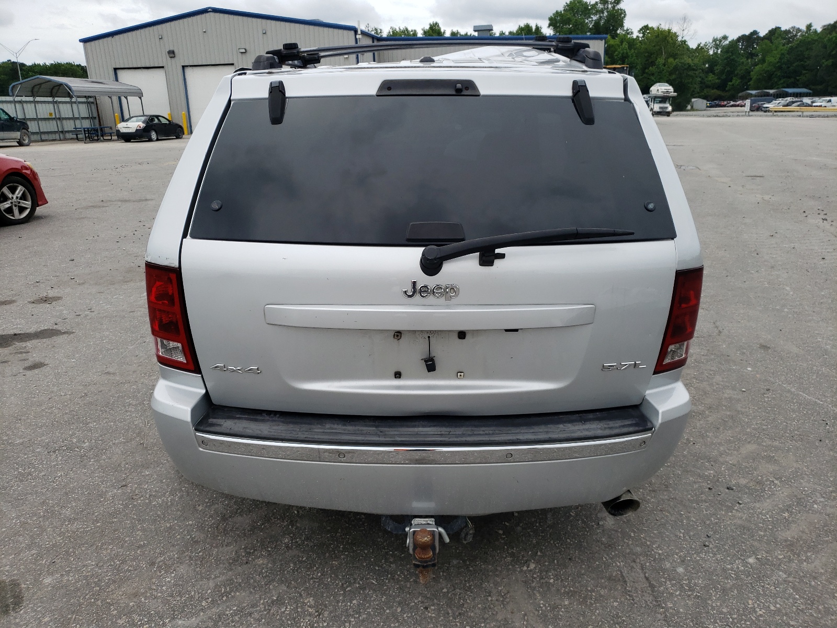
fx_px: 629
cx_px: 418
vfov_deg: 53.1
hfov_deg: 67.3
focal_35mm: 26
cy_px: 314
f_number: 1.5
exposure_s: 1/2500
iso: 50
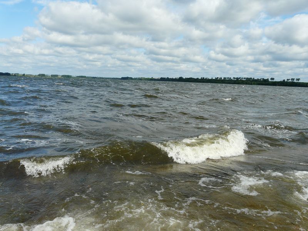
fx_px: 249
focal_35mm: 28
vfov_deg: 49.7
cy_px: 116
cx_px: 154
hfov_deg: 63.4
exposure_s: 1/500
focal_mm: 4.6
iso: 100
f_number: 5.6
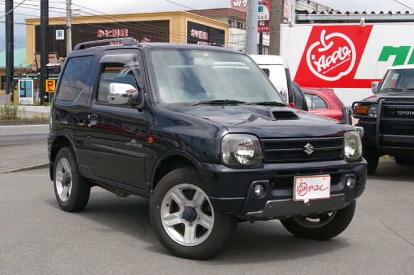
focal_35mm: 57
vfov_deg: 23.8
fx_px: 655
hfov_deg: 35.1
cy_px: 138
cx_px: 207
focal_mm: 38
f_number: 8
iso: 200
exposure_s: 1/250
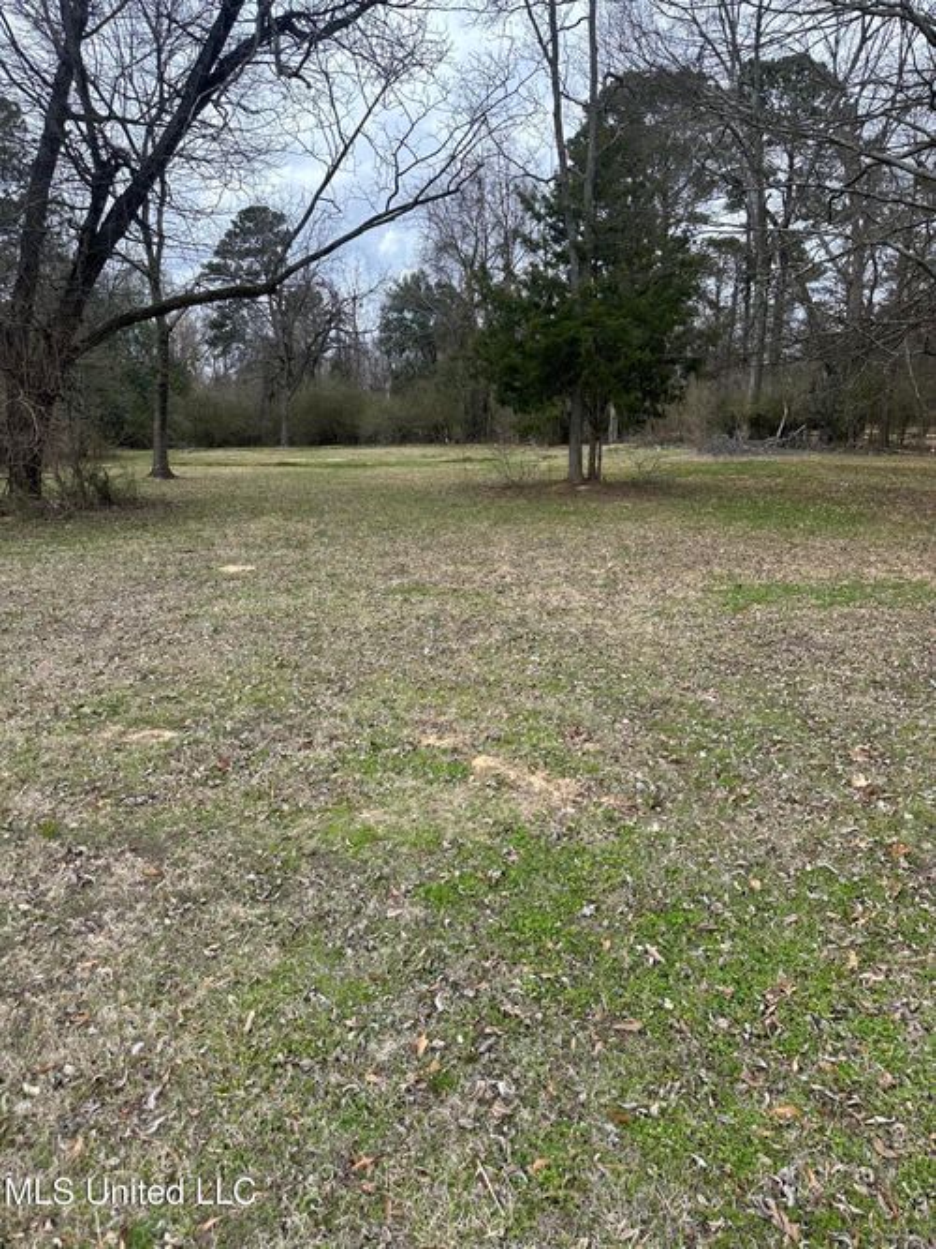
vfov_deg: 71.6
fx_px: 866
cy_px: 624
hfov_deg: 56.8
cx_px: 468
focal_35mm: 24
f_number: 1.78
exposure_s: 1/1393
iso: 80
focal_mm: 6.86
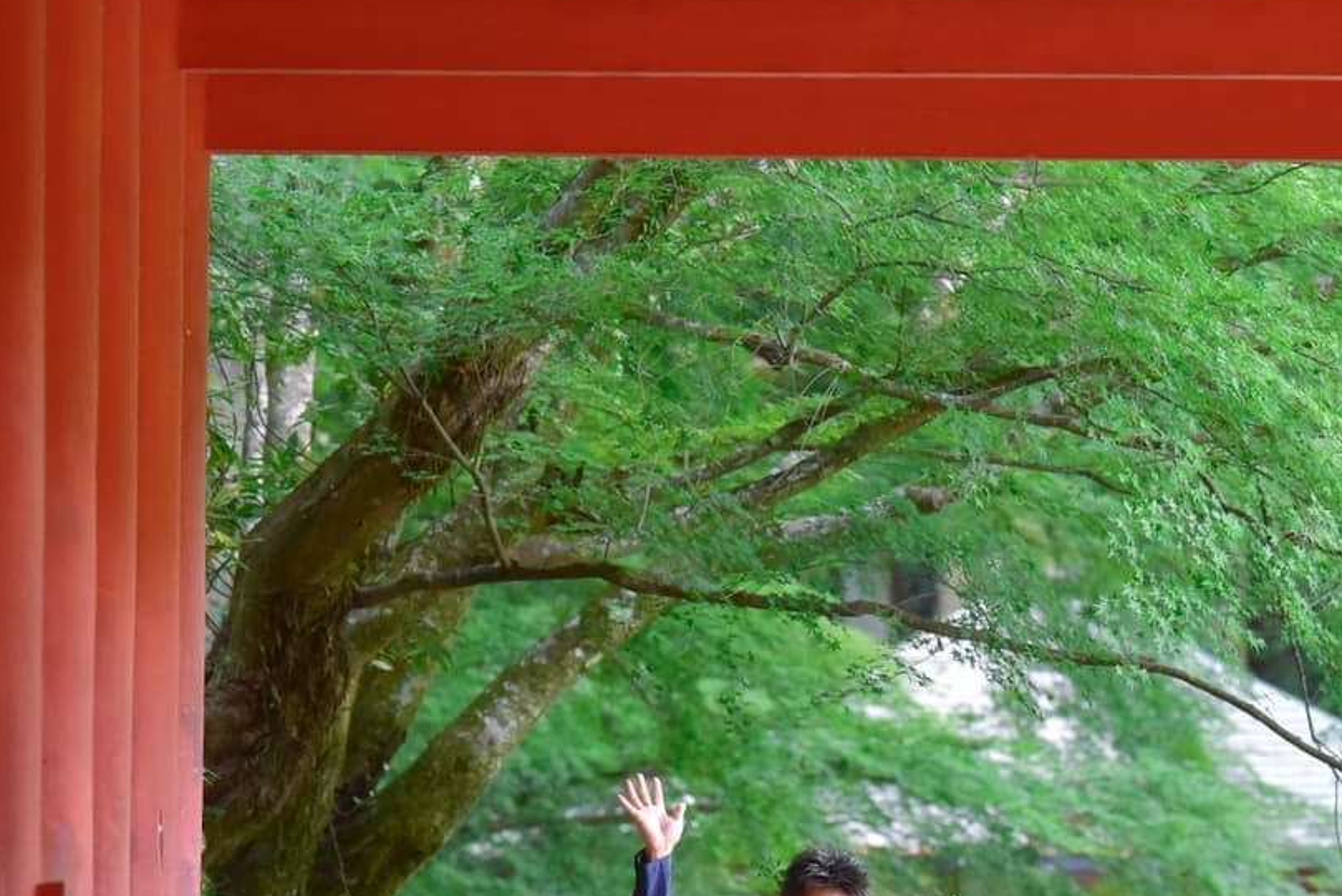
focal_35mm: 311
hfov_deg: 6.6
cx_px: 1107
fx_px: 11599
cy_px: 612
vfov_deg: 4.4
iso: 4000
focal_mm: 175
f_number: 5.6
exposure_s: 1/160
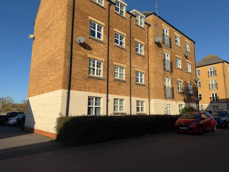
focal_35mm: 24
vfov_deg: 56.8
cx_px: 114
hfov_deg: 71.6
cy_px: 86
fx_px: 159
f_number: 1.78
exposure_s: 1/5714
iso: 80
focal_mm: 6.76
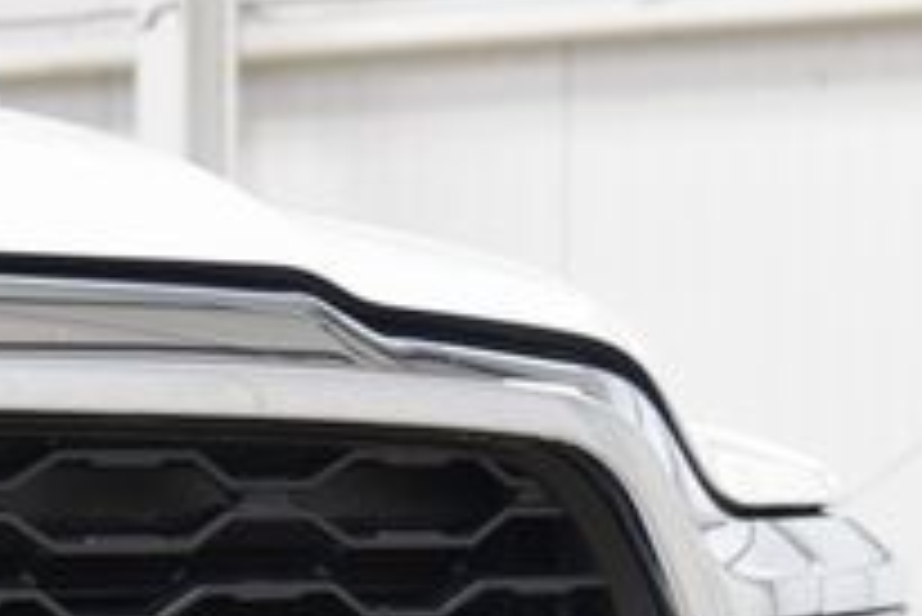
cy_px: 928
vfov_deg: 7.2
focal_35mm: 187
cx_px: -432
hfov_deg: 10.6
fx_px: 4793
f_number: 6.3
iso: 720
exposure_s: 1/15
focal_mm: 40
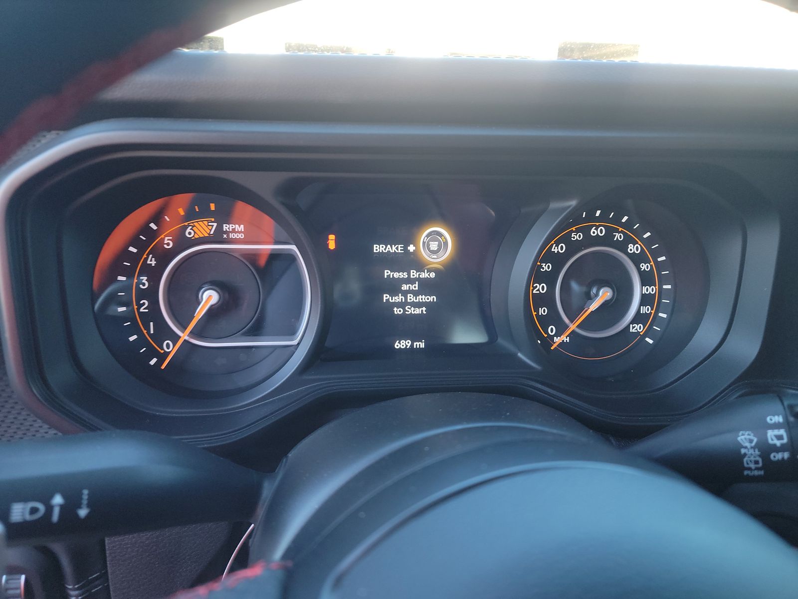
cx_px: 399
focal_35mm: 24
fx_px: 553
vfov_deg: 56.8
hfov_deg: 71.6
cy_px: 300
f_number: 1.8
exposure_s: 1/59
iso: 225
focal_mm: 6.7
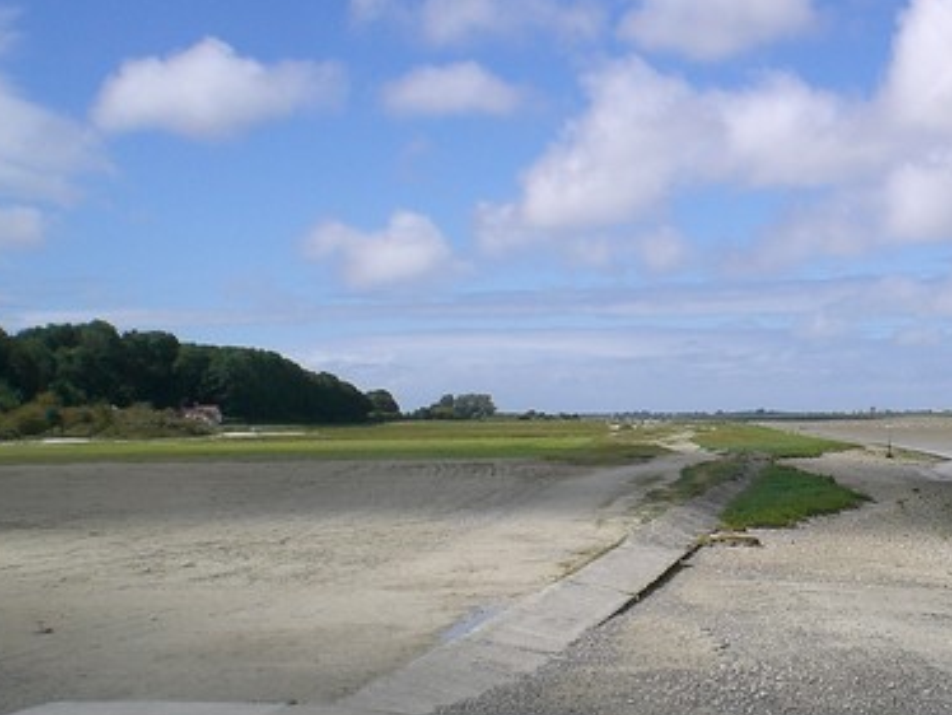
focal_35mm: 65
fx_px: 1789
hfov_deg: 29.1
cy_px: 468
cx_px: 779
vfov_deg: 22.5
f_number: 4.4
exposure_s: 1/640
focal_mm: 6.3
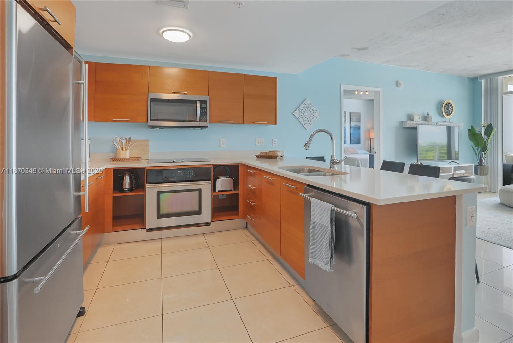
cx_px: 256
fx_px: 228
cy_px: 172
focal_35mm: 16
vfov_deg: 73.8
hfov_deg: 96.7
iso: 400
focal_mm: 16
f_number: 4
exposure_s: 1/100
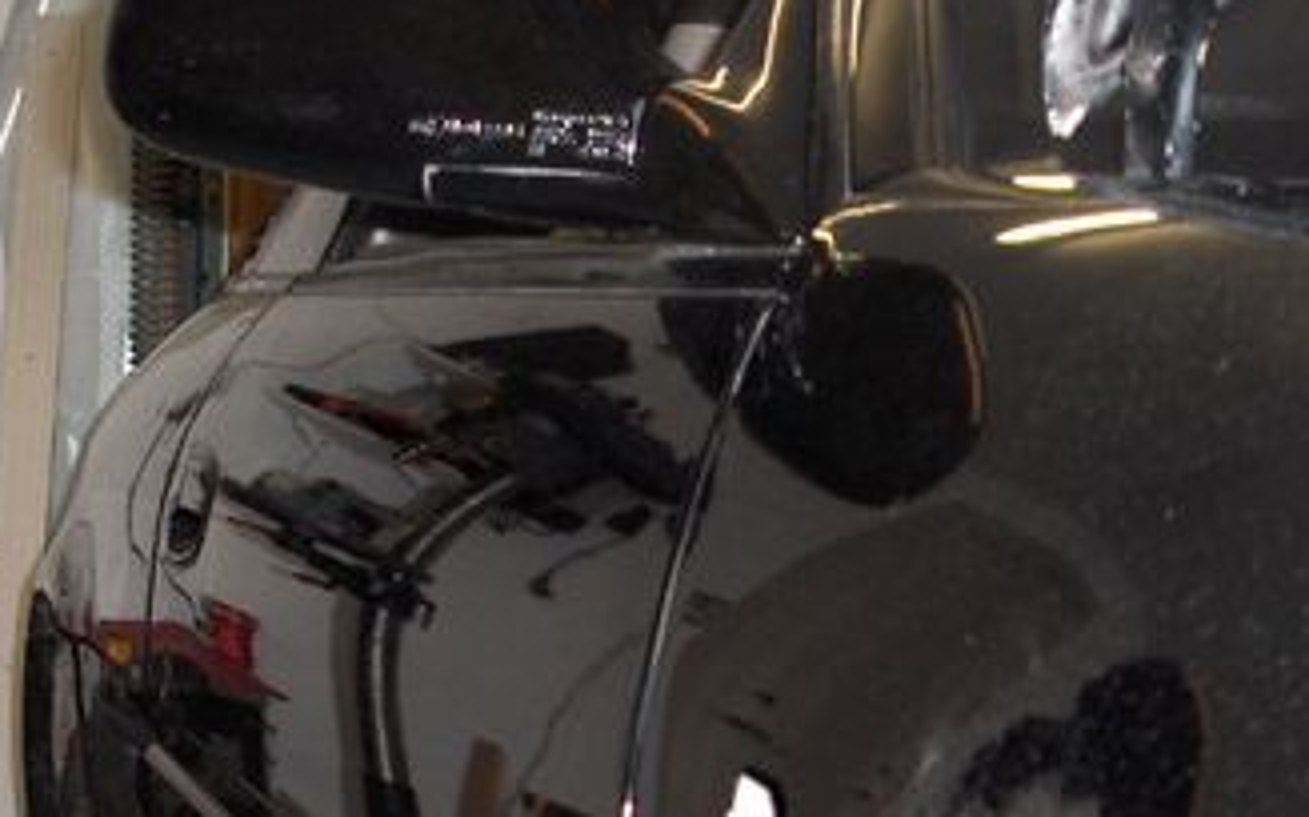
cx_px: 612
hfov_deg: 25.5
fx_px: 2888
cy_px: 793
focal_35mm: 81
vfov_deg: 15.8
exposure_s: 1/60
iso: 50
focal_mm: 8.1
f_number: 3.2
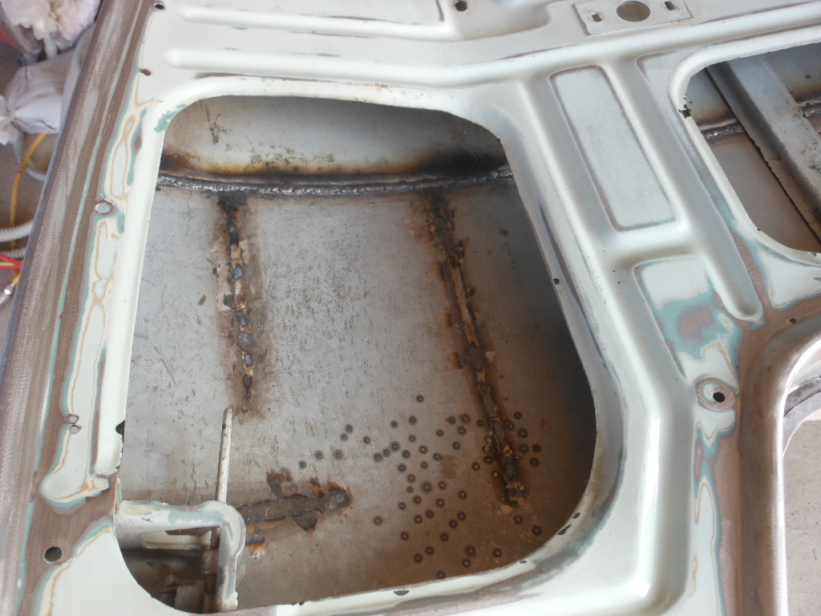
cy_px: 308
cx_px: 410
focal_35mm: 28
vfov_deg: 49.7
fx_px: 664
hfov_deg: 63.4
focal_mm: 5
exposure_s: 1/50
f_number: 3.7
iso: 80
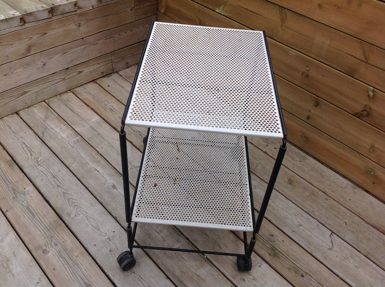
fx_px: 389
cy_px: 144
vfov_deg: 40.6
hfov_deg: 52.7
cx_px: 192
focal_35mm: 35
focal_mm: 4.28
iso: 50
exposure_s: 1/1779
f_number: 2.4
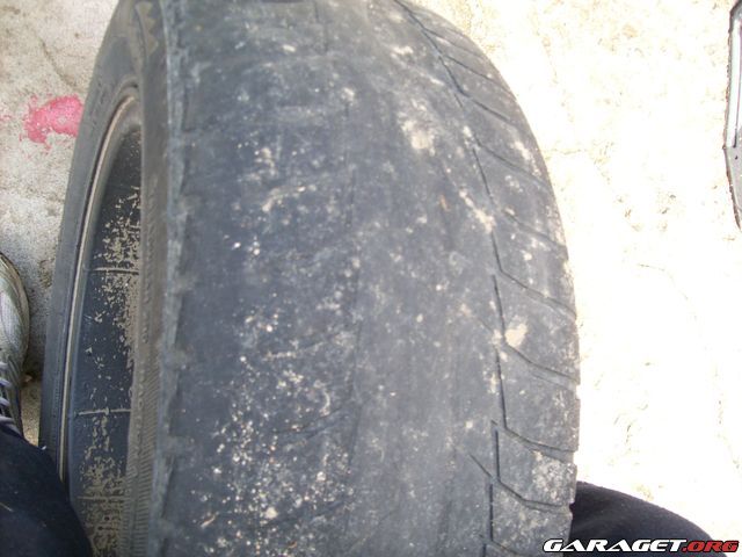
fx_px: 772
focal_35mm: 36
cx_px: 371
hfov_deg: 51.4
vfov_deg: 39.7
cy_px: 278
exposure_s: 1/125
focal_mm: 6
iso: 80
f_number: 2.7
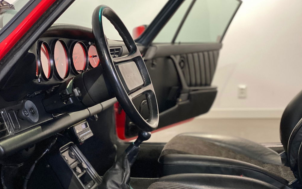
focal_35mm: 56
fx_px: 461
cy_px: 108
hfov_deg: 36.3
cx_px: 150
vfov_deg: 23.1
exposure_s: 1/24
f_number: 2
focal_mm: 6
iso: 400
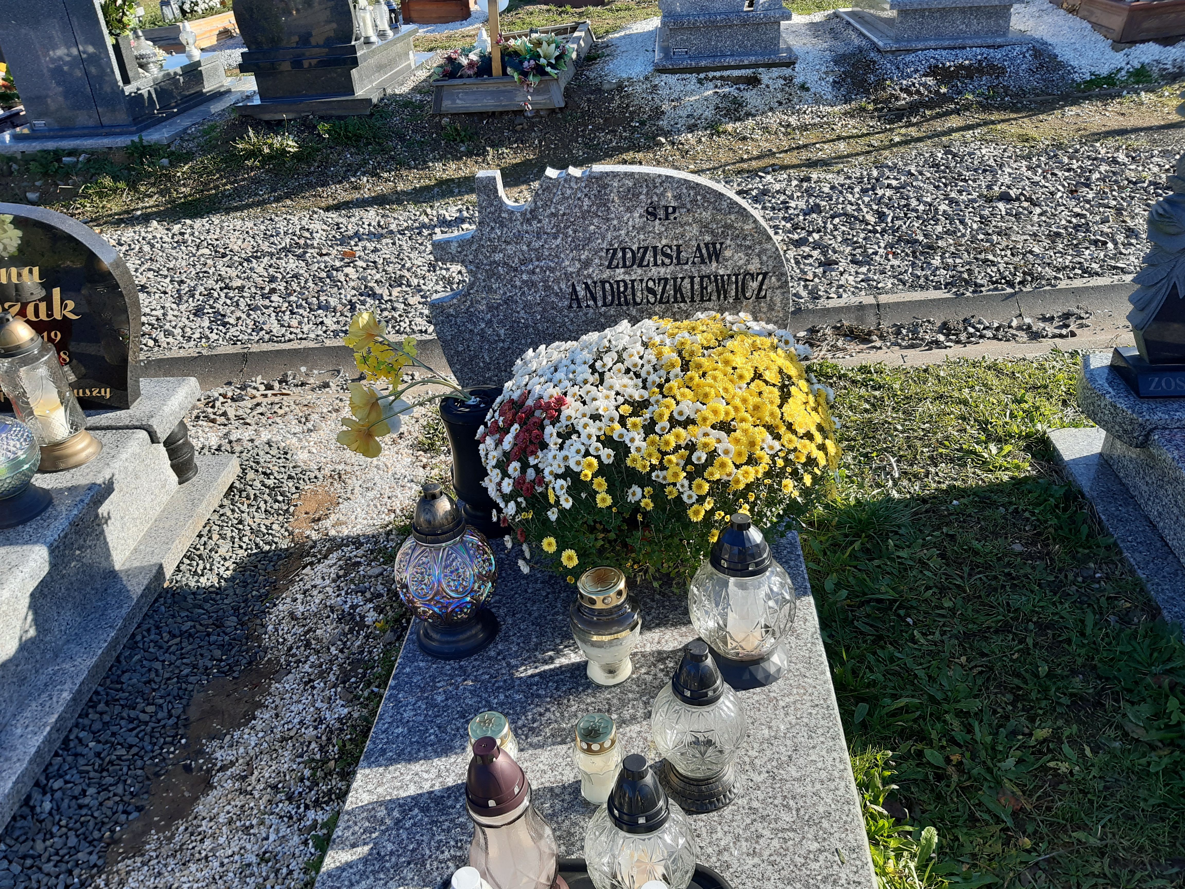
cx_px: 592
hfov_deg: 67.3
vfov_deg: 53.1
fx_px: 890
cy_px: 444
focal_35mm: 26
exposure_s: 1/682
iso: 40
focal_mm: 3.92
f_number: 1.7
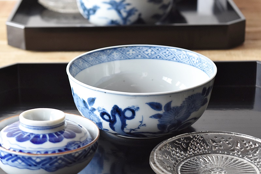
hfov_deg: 24.6
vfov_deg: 16.5
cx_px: 130
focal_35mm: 82
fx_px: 598
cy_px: 87
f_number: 5.6
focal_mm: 55
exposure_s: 1/8
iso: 800
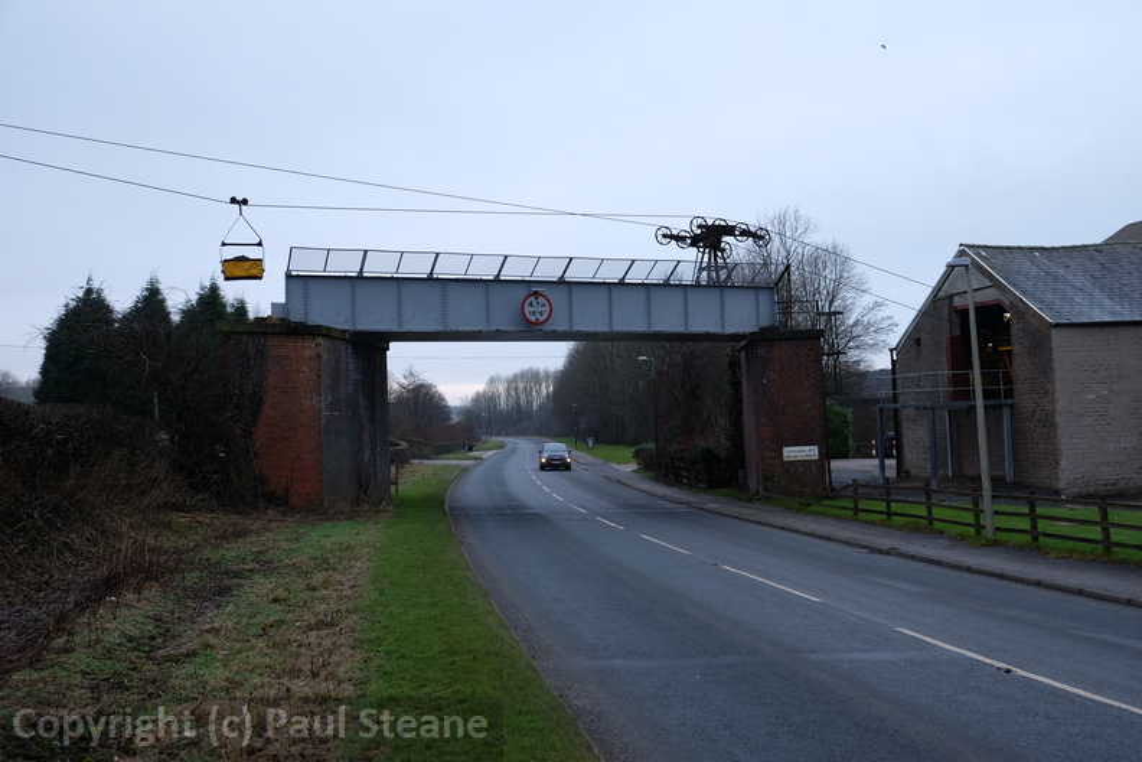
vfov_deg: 40.0
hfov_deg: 57.2
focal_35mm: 33
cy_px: 381
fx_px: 1047
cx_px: 571
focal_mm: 22.3
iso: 200
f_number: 3.6
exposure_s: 1/125
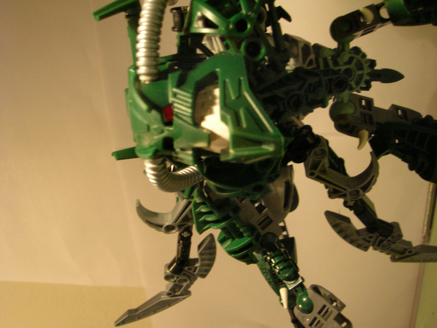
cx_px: 218
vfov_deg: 34.3
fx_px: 530
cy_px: 164
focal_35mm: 42
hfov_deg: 44.8
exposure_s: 1/60
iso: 200
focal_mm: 7
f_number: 3.1
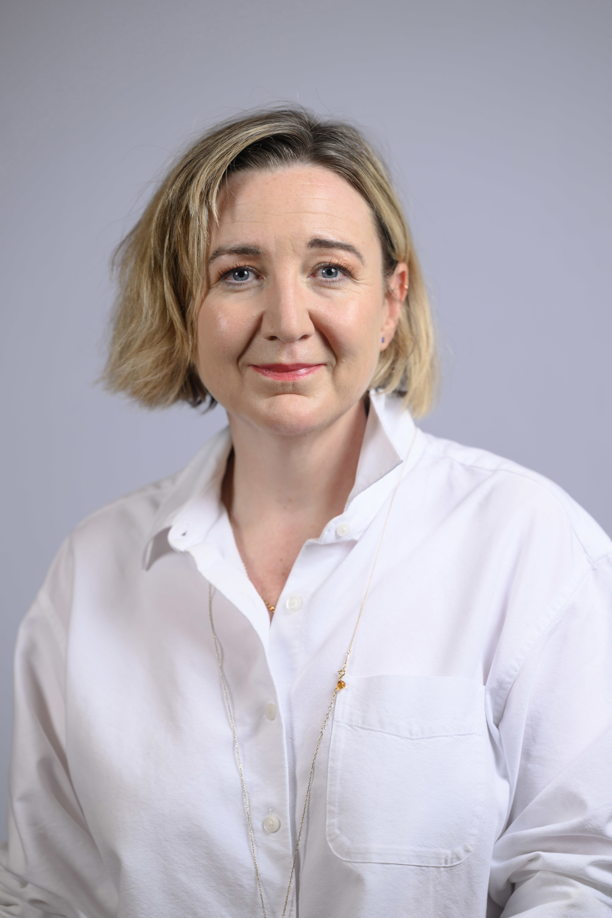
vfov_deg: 15.2
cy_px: 459
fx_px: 3442
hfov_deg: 10.2
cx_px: 306
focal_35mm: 135
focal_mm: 135
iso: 200
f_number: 3.2
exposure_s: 1/200
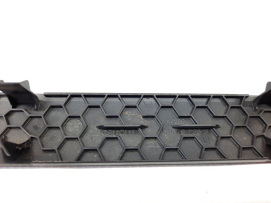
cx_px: 136
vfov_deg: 54.9
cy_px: 102
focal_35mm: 25
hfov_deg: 69.4
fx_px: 196
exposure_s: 1/50
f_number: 2
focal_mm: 4.6
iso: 160
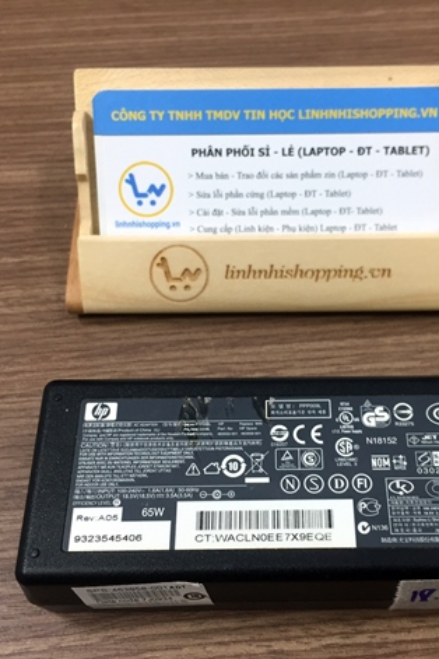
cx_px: 267
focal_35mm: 41
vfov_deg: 47.4
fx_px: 750
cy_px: 332
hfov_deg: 32.5
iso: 50
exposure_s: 1/33
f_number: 2.2
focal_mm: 4.15
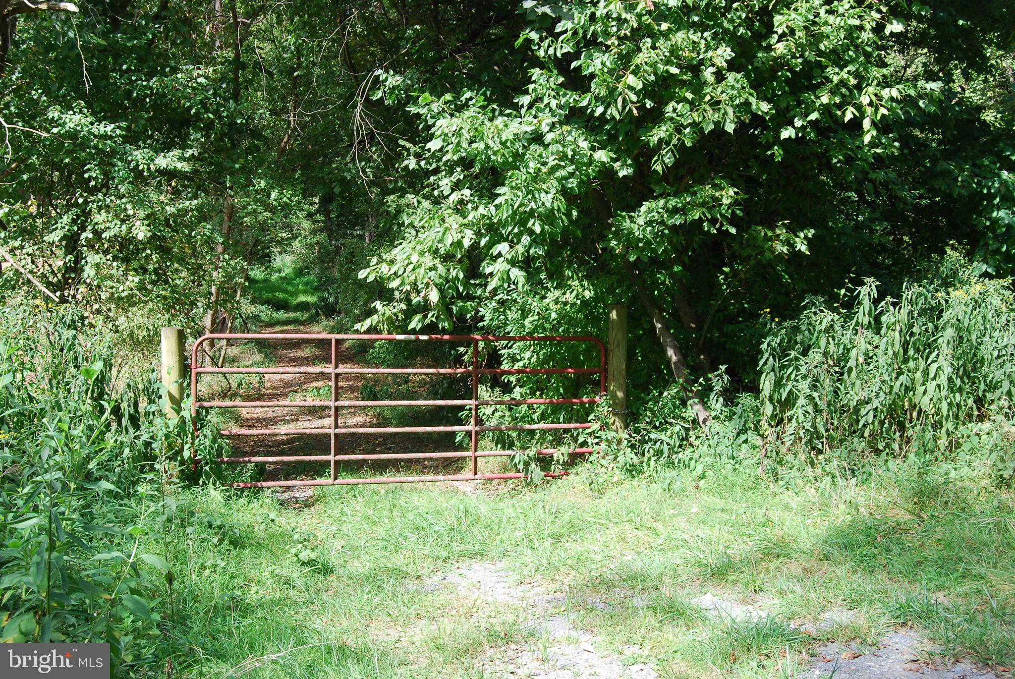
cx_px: 508
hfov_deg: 49.5
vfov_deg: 34.3
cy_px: 340
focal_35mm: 39
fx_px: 1101
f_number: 9
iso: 200
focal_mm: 26
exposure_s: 1/80
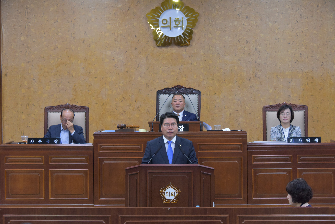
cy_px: 112
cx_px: 168
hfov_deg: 20.4
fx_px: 931
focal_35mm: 100
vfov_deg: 13.7
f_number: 9
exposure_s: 1/100
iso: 4000
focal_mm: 100
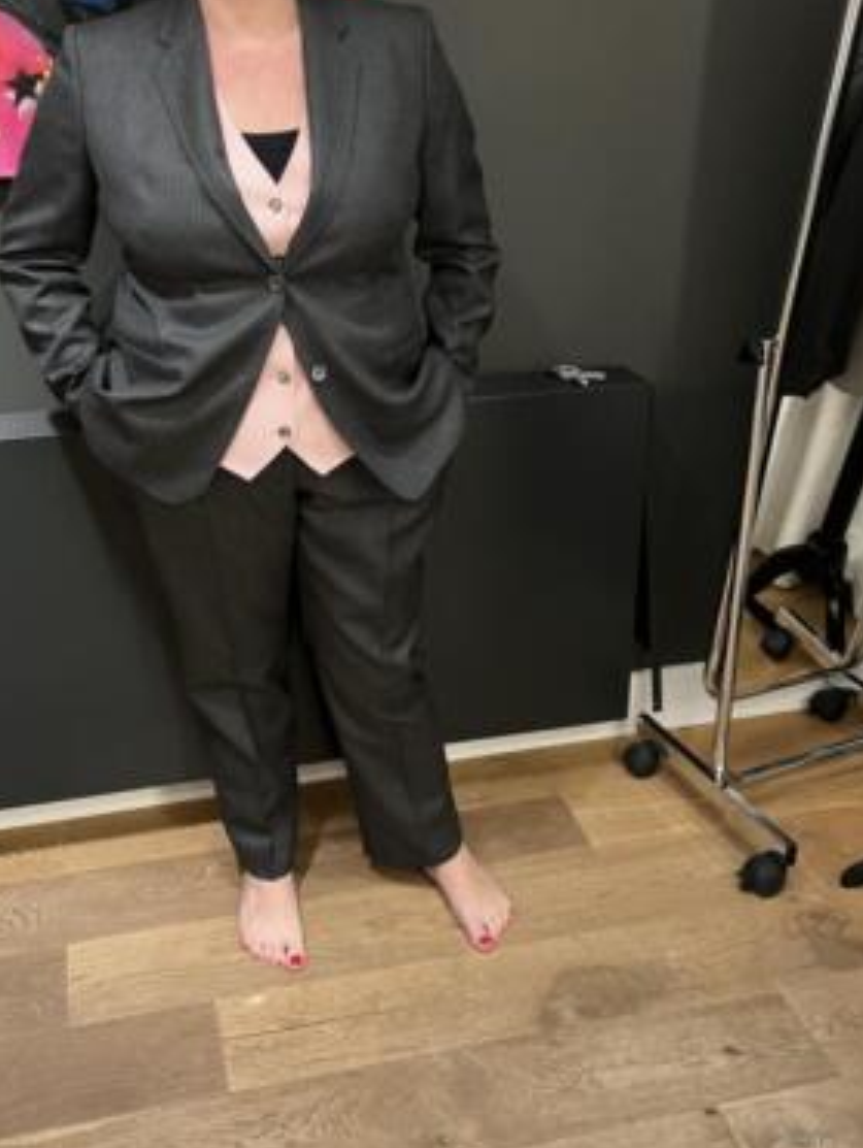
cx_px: 320
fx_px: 1161
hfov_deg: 40.5
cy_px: 402
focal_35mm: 35
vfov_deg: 51.8
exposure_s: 1/50
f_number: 1.5
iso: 250
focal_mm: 5.7
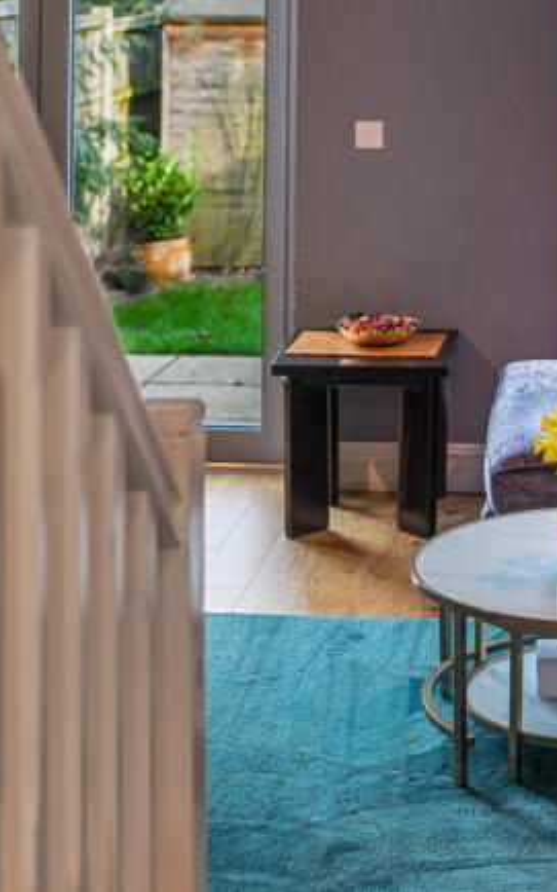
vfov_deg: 26.8
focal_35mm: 77
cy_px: 446
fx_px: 1871
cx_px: 590
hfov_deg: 16.5
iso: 400
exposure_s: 1/10
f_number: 3.2
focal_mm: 50
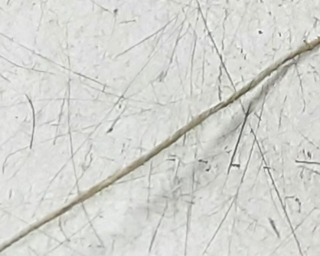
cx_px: 639
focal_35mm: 206
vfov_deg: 6.6
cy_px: -579
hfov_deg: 8.9
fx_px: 1950
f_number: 1.9
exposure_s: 1/50
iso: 160
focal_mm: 2.91
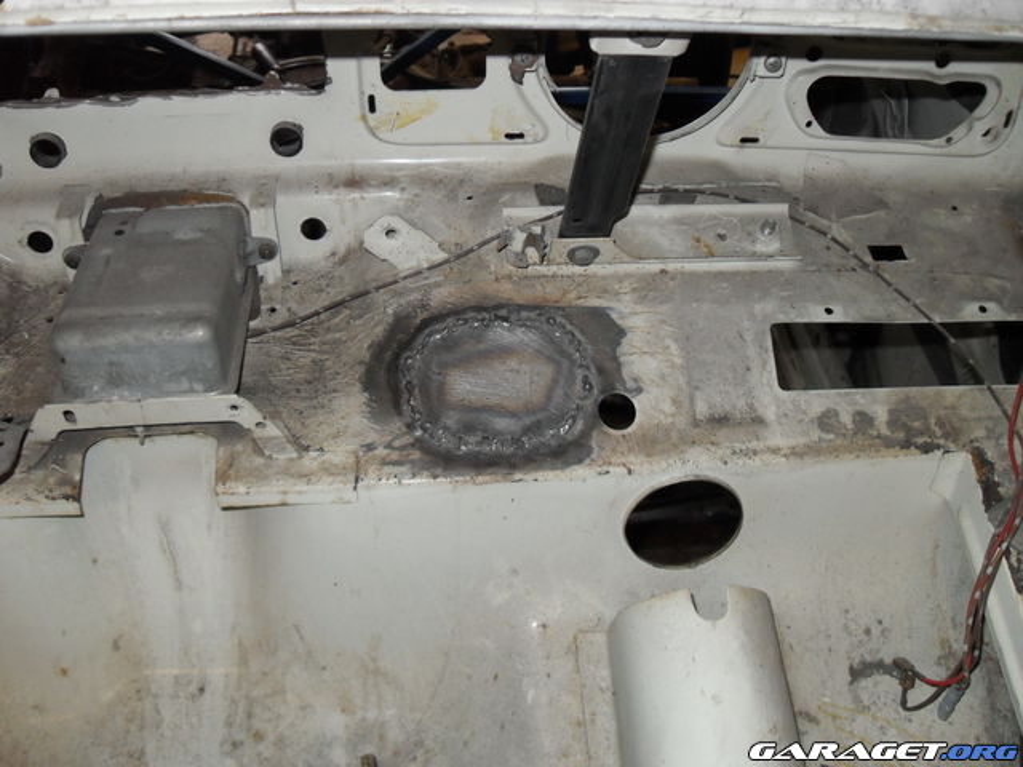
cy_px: 384
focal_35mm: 35
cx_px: 512
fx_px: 1034
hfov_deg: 52.6
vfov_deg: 40.7
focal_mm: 6.2
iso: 200
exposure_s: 1/45
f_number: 2.8
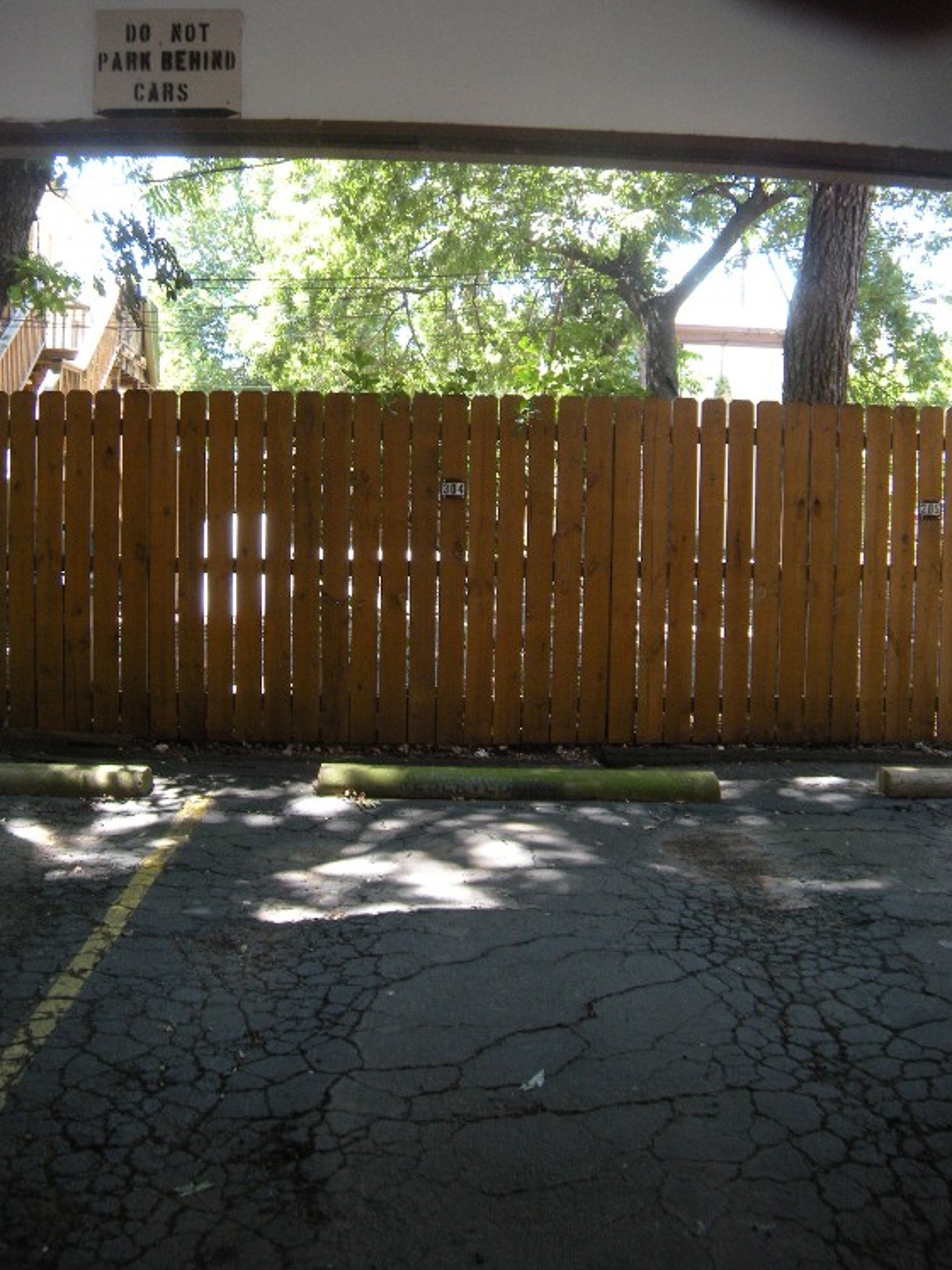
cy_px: 626
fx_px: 1320
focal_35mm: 36
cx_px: 484
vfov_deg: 51.4
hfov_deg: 39.6
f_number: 3.8
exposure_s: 1/60
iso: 151
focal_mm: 5.9
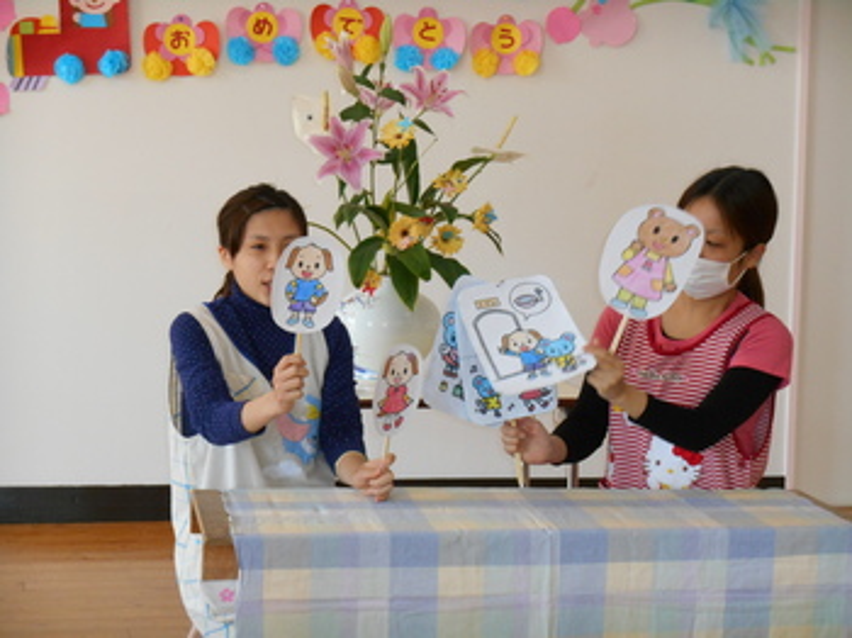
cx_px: 426
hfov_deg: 21.3
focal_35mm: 92
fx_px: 2263
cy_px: 319
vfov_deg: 16.0
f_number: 4.9
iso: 320
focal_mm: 16.4
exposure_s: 1/60
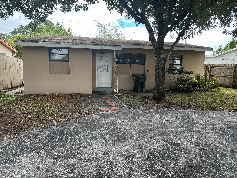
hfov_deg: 71.6
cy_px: 89
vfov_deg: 56.8
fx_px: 164
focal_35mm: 24
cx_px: 118
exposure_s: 1/619
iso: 80
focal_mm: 6.86
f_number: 1.78
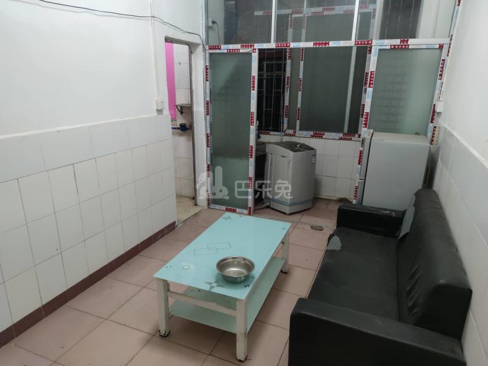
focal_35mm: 24
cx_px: 244
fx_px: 338
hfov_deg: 71.6
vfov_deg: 56.8
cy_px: 183
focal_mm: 6.72
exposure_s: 1/60
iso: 450
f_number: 1.69
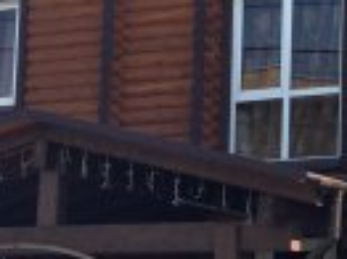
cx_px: 346
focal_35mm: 158
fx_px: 1582
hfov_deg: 12.4
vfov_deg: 9.4
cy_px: 127
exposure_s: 1/637
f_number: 2.4
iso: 25
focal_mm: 3.3
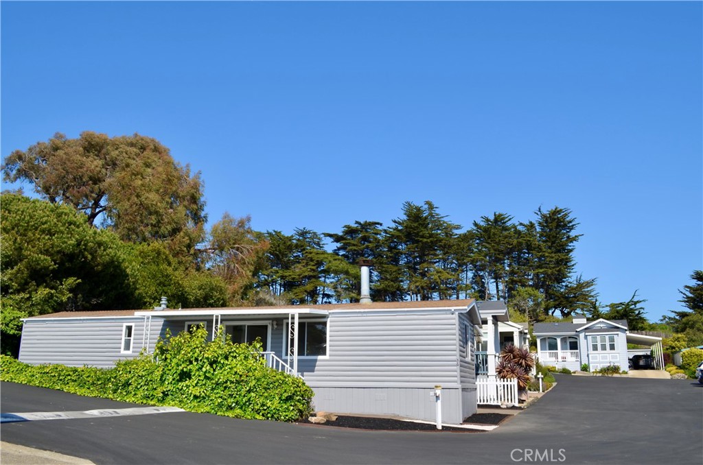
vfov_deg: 43.4
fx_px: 585
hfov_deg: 62.0
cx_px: 352
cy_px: 232
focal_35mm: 30
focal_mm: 20
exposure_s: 1/320
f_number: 8
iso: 100
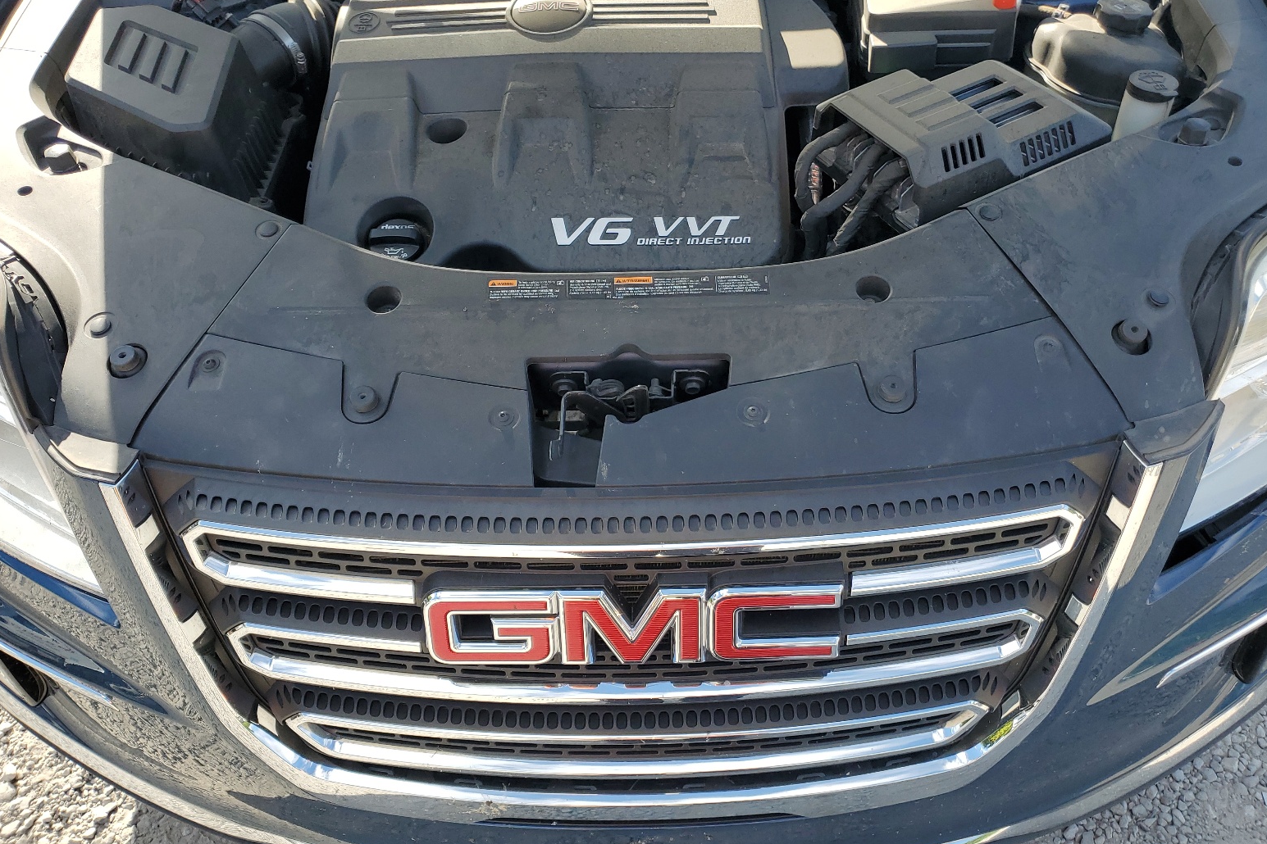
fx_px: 985
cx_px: 640
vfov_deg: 46.3
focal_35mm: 28
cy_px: 360
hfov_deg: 65.5
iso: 50
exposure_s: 1/833
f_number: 1.5
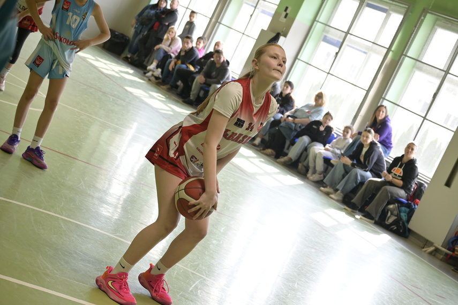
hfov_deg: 23.4
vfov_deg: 15.7
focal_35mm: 87
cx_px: 229
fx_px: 1107
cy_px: 152
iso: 400
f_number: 4.5
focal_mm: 58
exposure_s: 1/100
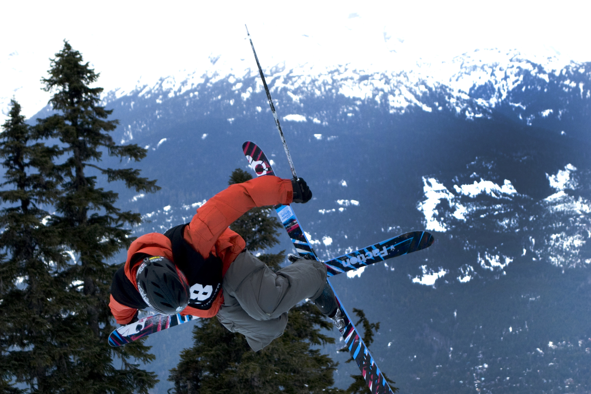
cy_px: 302
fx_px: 2031
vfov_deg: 11.0
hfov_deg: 16.6
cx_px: 296
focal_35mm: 124
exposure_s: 1/1600
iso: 800
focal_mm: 55
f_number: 5.6
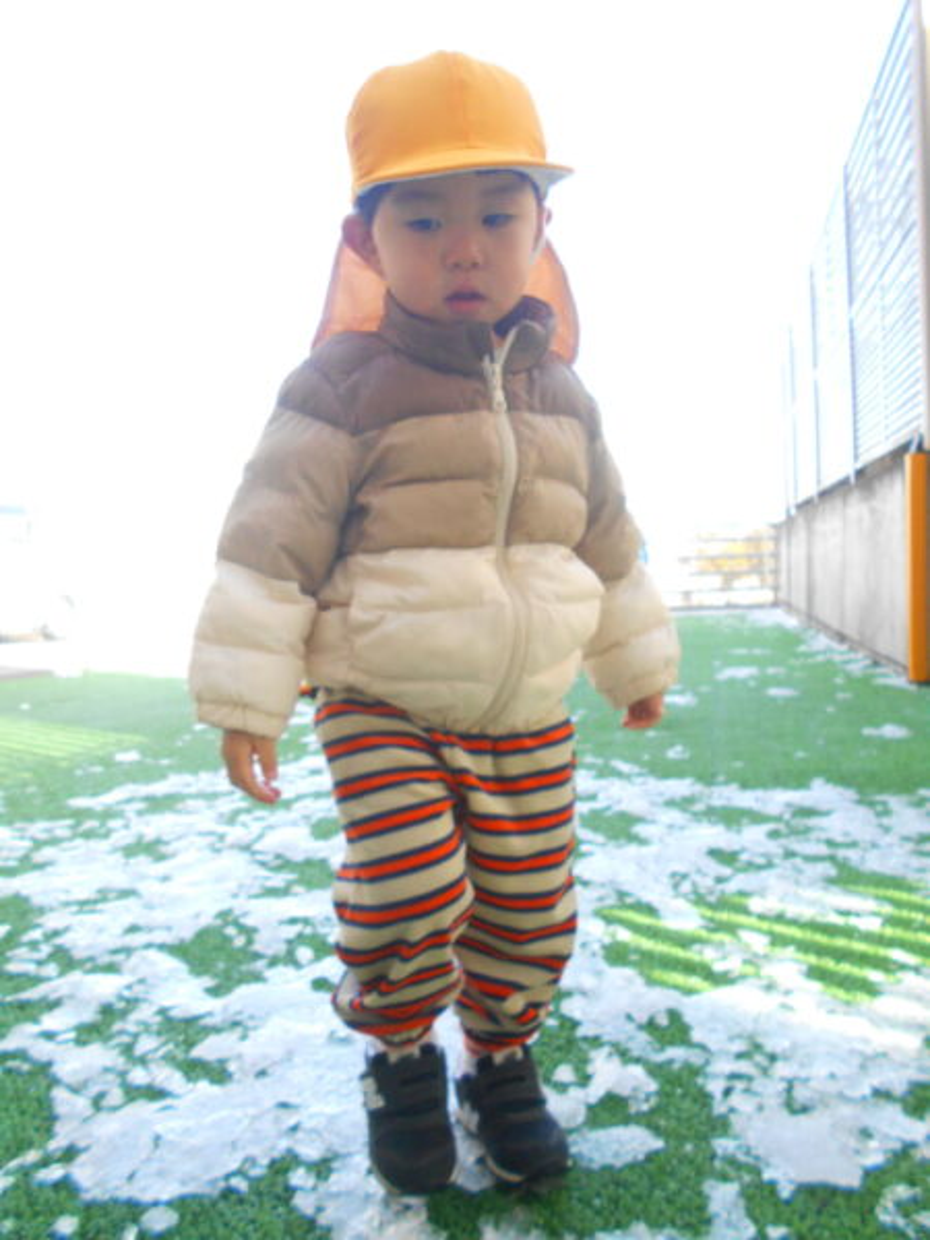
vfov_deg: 67.3
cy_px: 620
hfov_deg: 53.1
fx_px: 931
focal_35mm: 26
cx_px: 465
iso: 280
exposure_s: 1/250
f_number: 3.2
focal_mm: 4.6
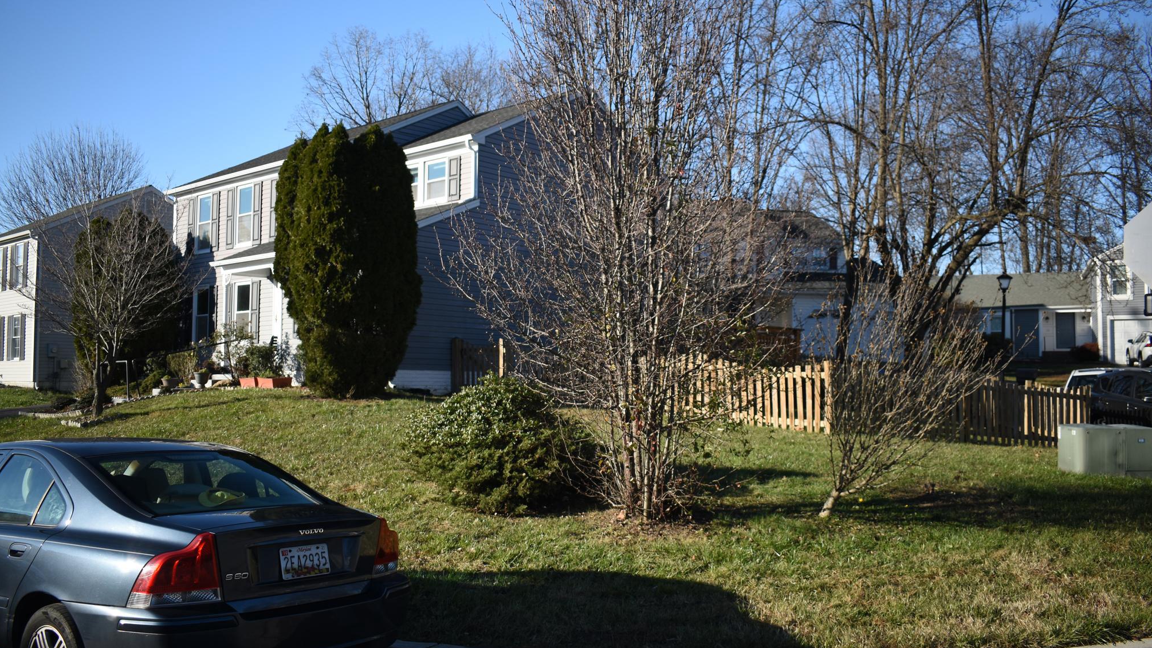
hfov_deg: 61.0
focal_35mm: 32
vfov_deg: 36.7
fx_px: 977
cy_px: 335
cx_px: 576
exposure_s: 1/640
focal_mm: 20
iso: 200
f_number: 3.8
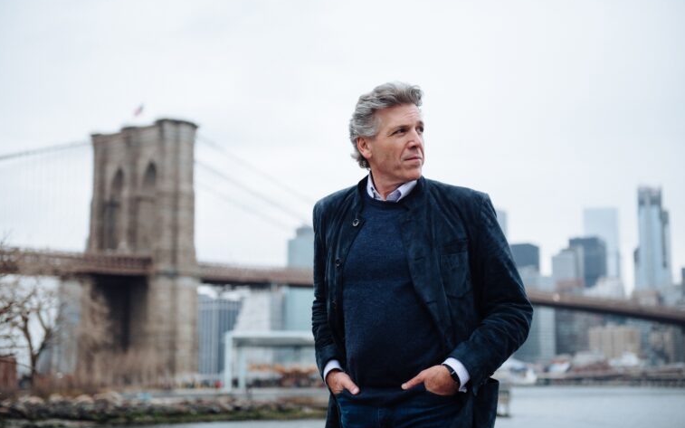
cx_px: 343
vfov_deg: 21.6
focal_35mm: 60
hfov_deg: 34.0
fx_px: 1120
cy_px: 219
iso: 200
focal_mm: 58
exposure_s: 1/3200
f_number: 2.8
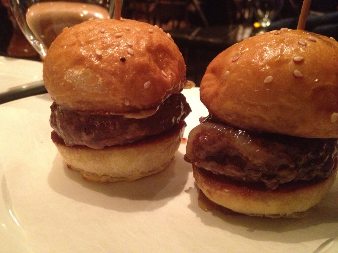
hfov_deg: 52.6
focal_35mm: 35
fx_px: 342
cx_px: 169
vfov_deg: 40.7
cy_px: 126
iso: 800
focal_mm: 4.28
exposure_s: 1/15
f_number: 2.4
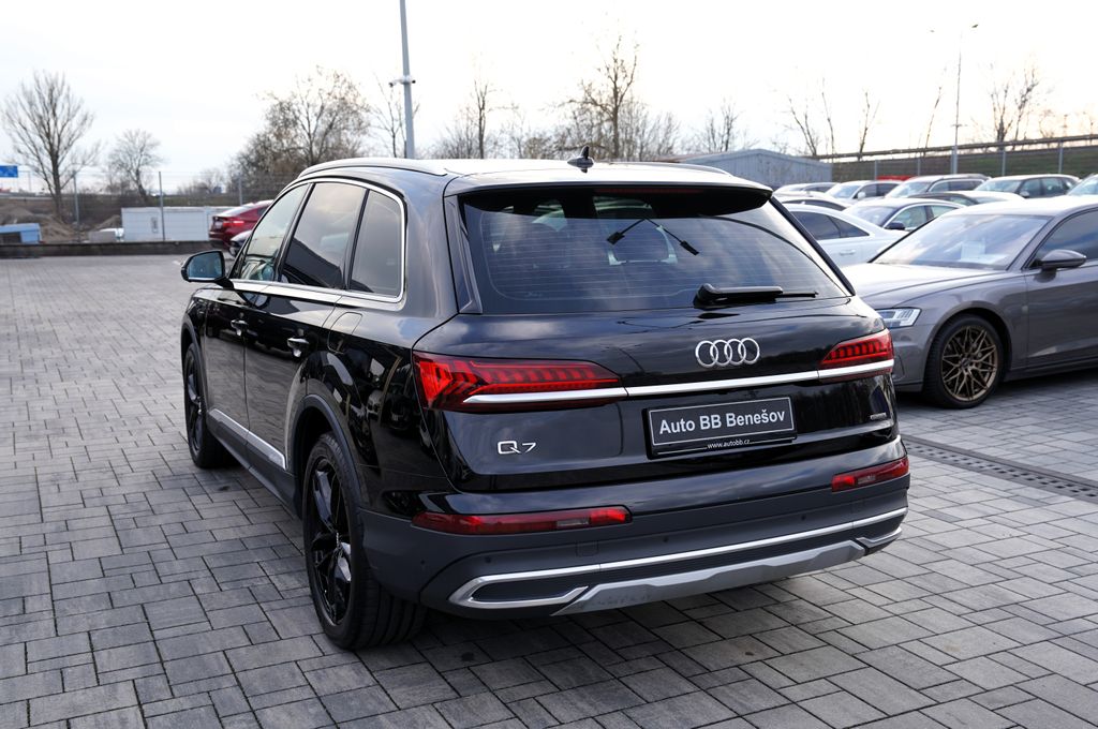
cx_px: 549
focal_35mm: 35
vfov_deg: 37.8
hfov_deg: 54.5
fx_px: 1066
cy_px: 364
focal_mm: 35
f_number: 4.5
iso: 100
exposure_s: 1/100
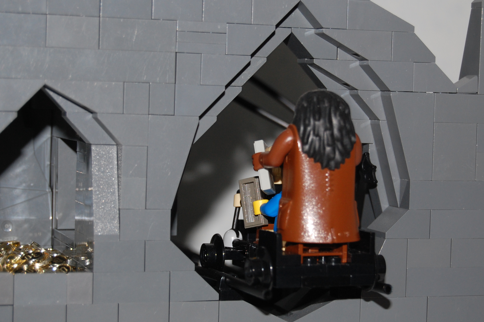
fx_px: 1392
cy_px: 158
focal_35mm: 104
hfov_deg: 19.7
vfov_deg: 13.2
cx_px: 264
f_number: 5.6
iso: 400
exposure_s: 1/60
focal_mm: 55
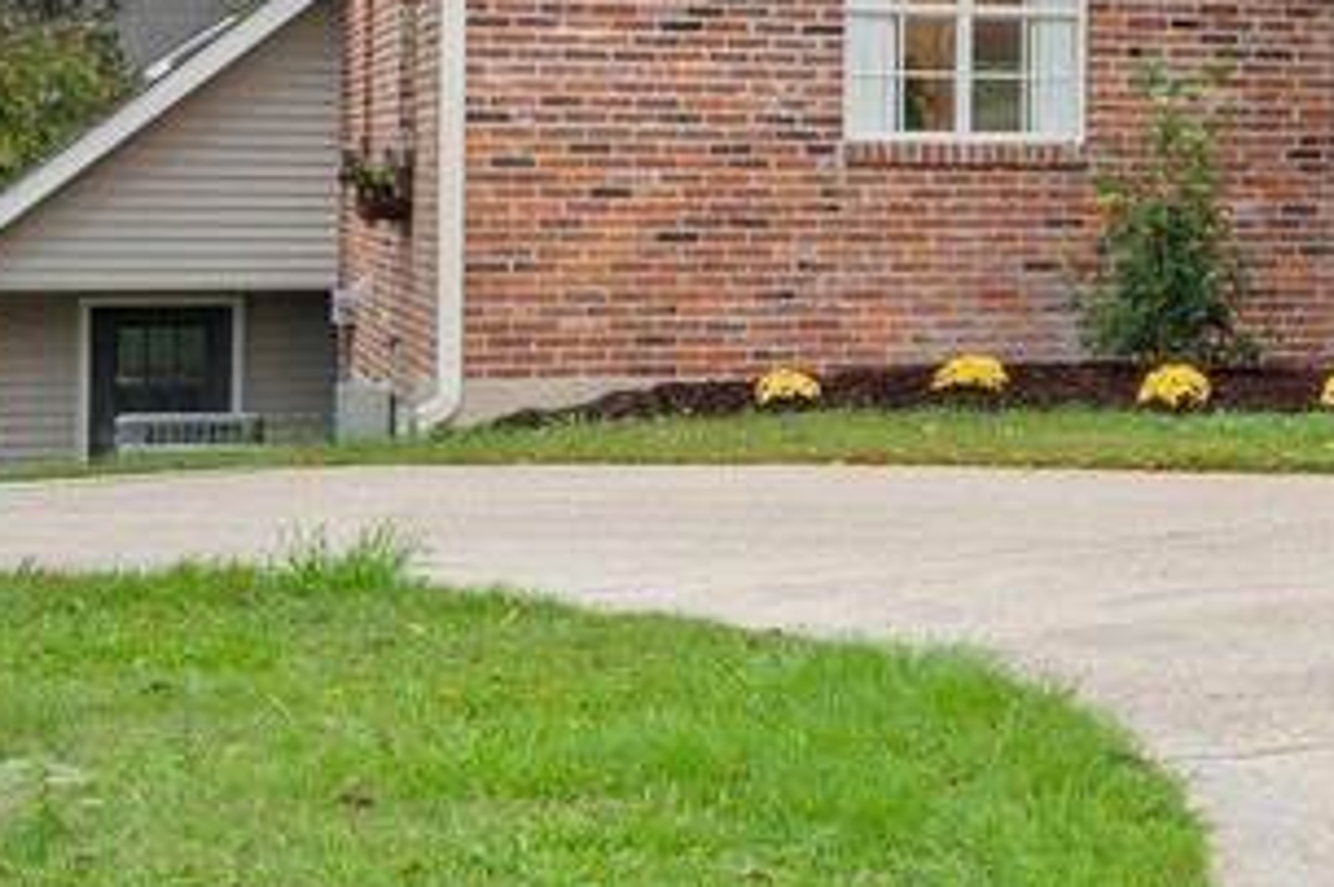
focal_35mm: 103
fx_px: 3816
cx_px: 2080
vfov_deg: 13.1
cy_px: 68
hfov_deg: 17.5
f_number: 10
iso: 320
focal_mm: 24.5
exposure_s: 1/80
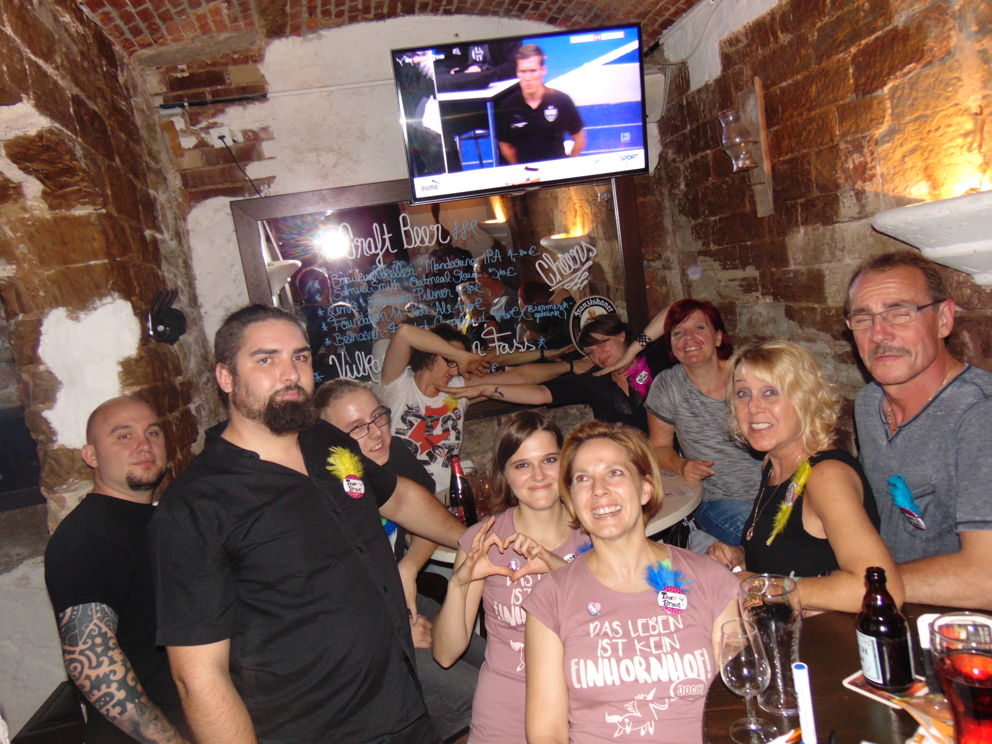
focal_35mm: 25
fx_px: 716
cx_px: 496
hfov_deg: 69.4
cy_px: 372
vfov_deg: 54.9
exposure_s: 1/8
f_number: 3
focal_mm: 4.5
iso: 200
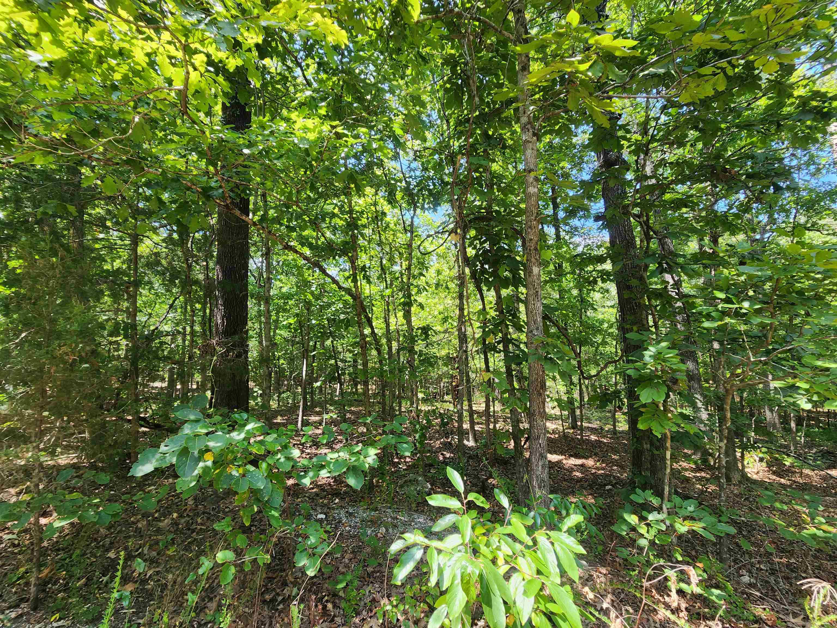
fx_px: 314
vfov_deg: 89.9
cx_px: 418
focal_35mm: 13
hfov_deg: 106.2
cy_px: 314
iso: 50
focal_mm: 2.2
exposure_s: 1/131
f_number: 2.2
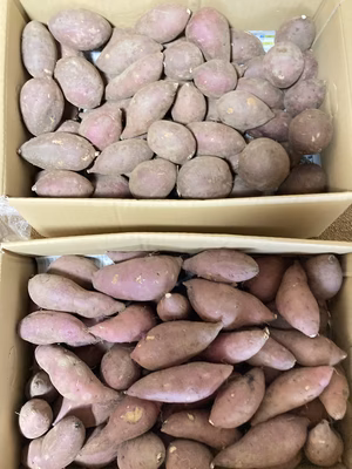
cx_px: 176
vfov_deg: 63.4
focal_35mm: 28
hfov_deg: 49.7
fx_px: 380
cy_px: 234
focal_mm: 3.99
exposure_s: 1/17
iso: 1000
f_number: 1.8
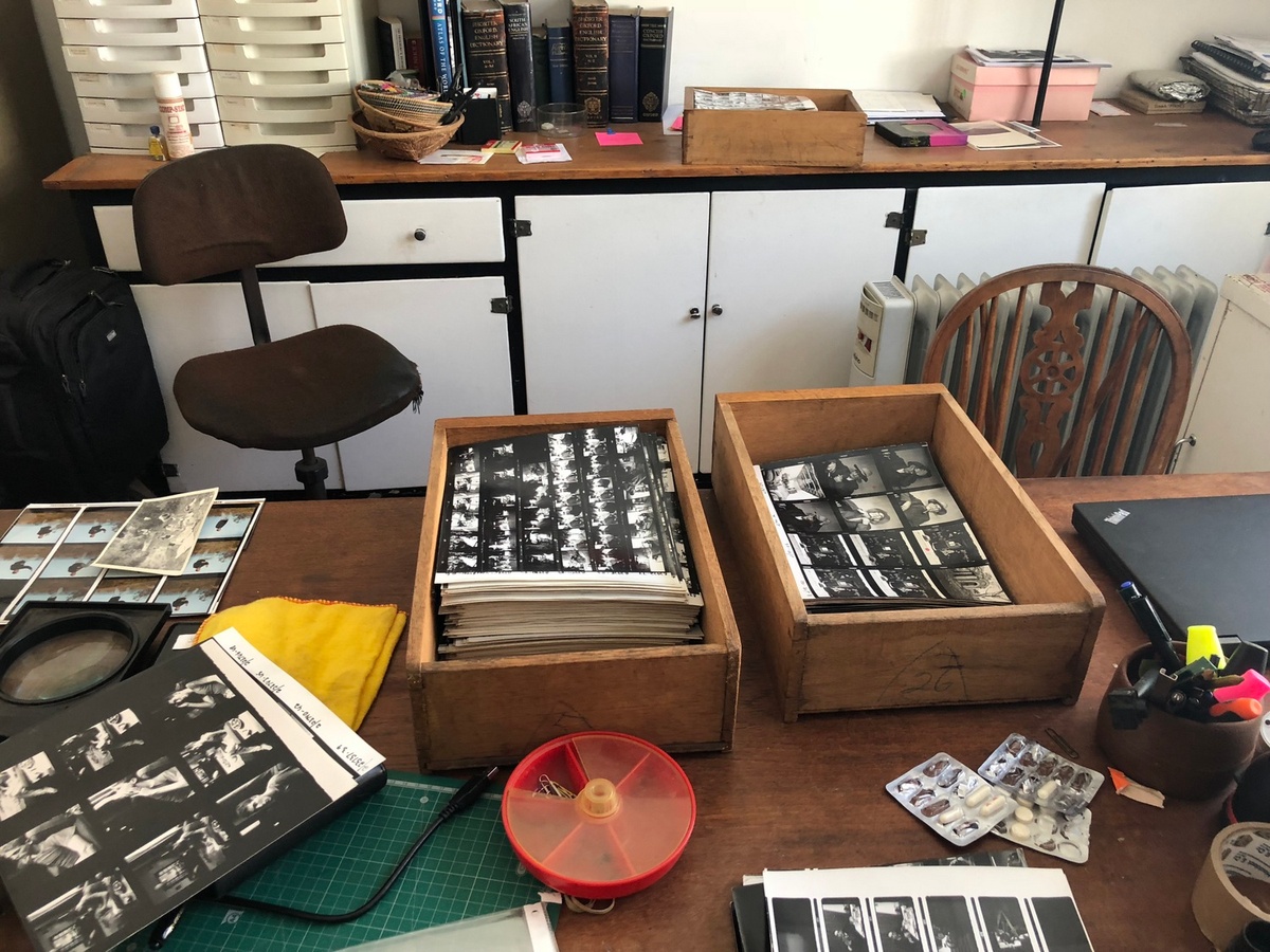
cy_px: 476
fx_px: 1064
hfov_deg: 61.7
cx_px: 635
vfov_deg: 48.2
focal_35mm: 29
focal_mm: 3.99
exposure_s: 1/33
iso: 40
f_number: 1.8
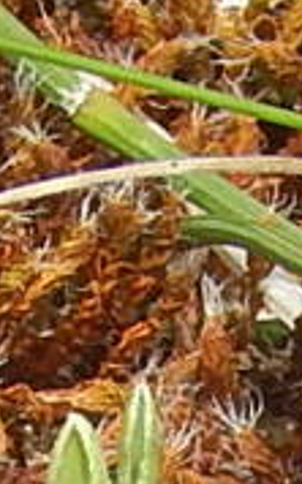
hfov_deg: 0.4
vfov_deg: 0.6
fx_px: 43989
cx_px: 340
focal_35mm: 3335
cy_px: 1256
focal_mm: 62.2
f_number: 5.7
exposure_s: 1/250
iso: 125
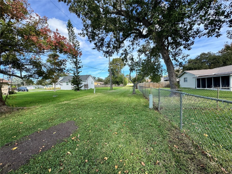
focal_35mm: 14
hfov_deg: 102.1
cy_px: 87
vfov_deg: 85.7
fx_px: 94
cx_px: 116
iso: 50
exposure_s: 1/812
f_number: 2.2
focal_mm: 2.22
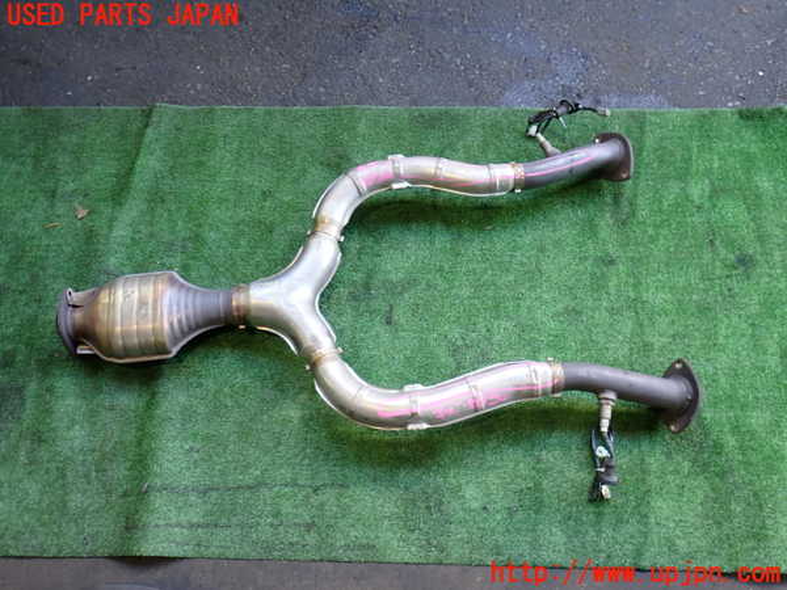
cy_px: 295
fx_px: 682
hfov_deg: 60.0
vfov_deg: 46.8
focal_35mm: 30
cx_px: 394
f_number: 2.3
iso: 200
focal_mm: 5.4
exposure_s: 1/50
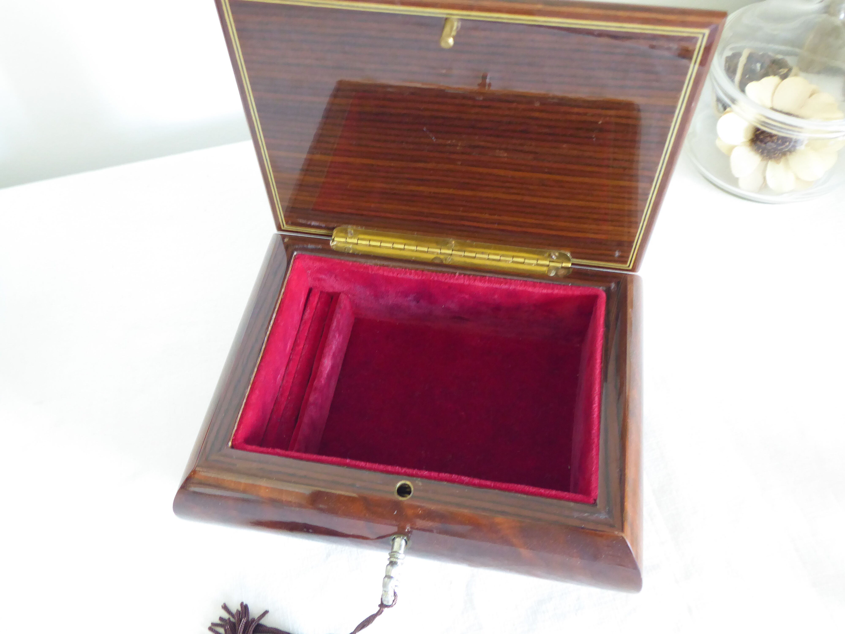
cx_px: 422
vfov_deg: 48.2
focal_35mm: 29
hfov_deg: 61.7
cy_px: 317
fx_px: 708
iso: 400
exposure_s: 1/10
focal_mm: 5
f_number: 3.5
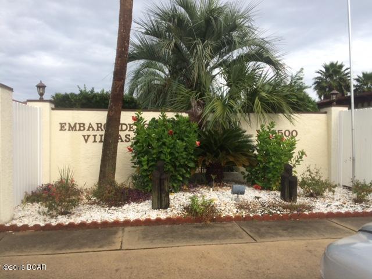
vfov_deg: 48.2
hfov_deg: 61.7
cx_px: 186
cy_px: 140
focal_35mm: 29
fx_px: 312
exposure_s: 1/933
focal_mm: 4.15
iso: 32
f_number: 2.2
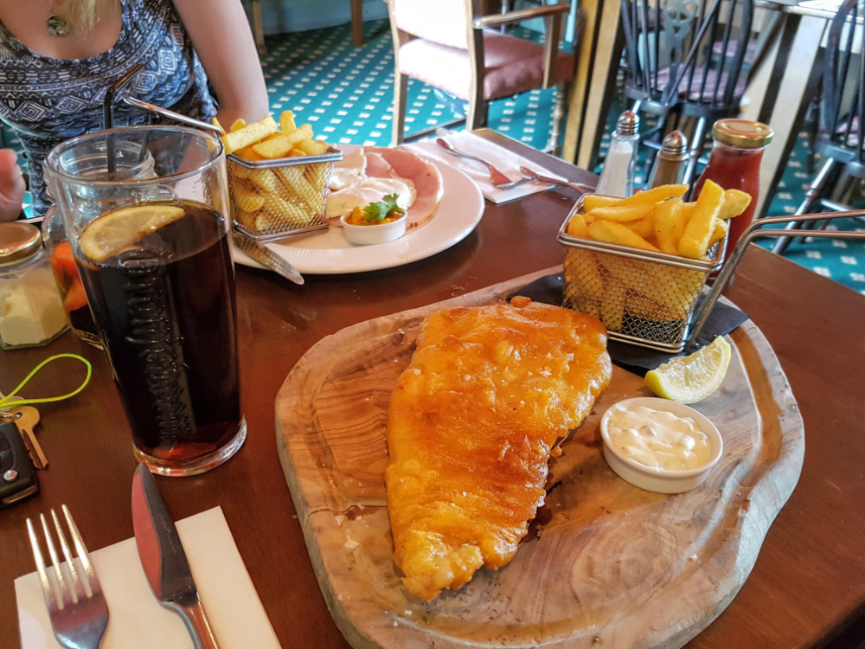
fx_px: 650
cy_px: 324
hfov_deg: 67.3
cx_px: 432
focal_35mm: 26
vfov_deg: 53.1
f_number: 1.7
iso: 250
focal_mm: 4.2
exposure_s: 1/25
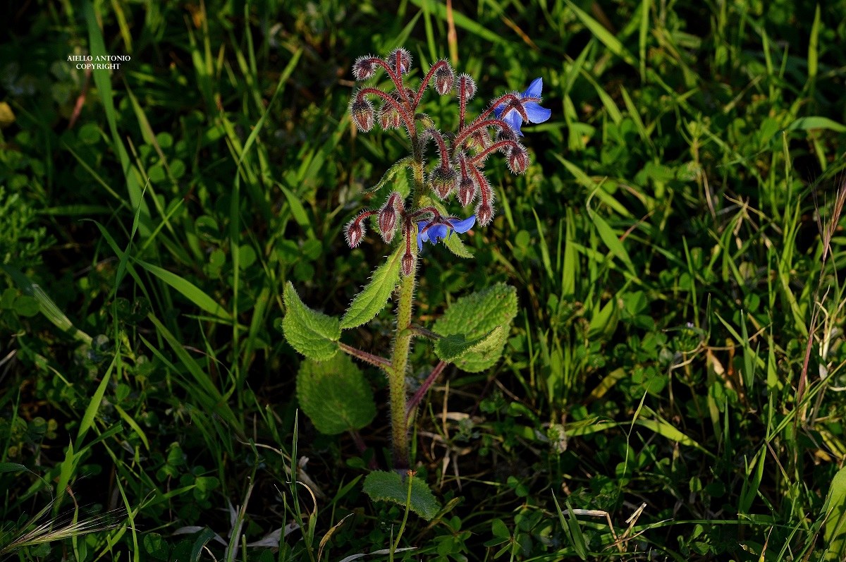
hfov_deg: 15.9
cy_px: 281
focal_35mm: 129
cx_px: 423
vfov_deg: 10.6
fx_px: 3028
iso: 100
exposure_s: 1/160
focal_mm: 86
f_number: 7.1
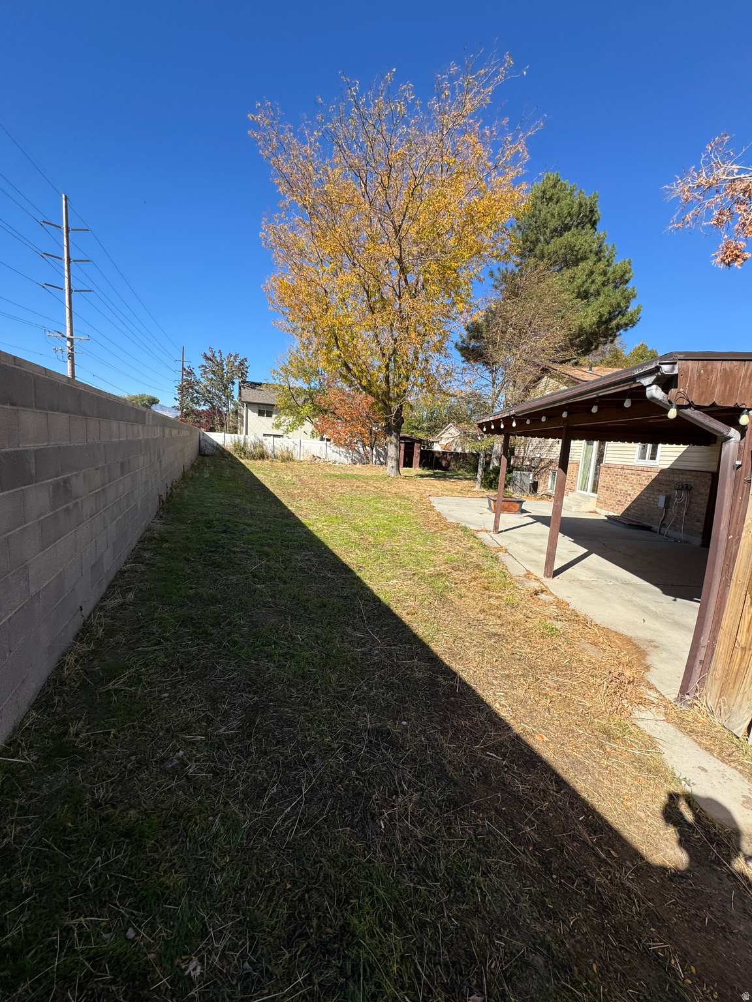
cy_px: 501
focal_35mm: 14
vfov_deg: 102.1
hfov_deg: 85.7
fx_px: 406
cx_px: 376
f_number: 2.2
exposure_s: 1/1346
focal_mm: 2.22
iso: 50
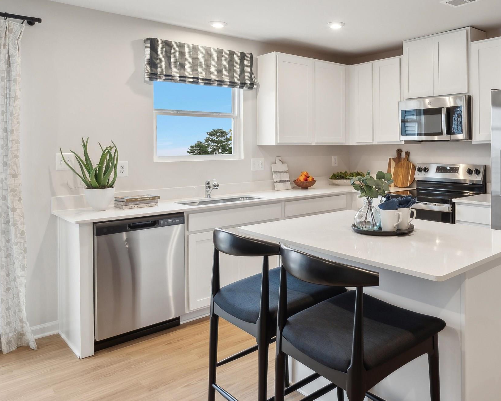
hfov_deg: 60.6
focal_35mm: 28
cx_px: 338
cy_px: 141
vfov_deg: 50.8
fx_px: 415
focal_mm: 16
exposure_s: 1/15
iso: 200
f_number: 8
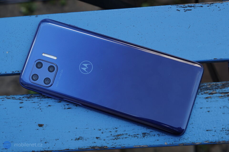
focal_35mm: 55
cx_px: 114
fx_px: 350
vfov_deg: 24.6
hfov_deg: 36.3
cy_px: 76
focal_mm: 55
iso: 250
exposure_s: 1/160
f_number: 6.3
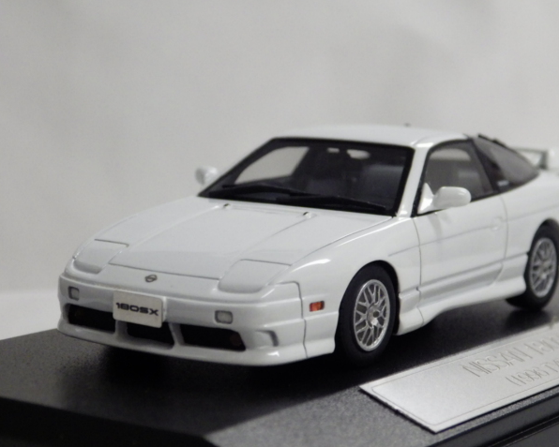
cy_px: 223
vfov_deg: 14.3
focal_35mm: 108
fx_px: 1787
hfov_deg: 17.8
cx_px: 297
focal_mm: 18.4
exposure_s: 1/60
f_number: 4.6
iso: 800
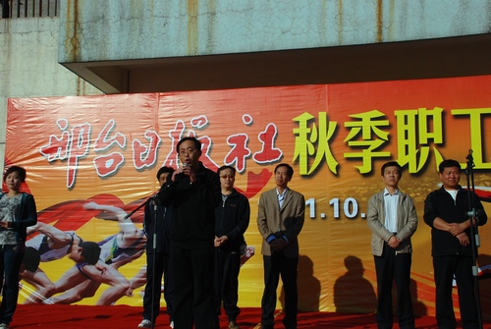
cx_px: 246
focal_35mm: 42
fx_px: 574
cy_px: 164
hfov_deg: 46.3
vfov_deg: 32.0
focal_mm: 28
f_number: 14
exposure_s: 1/800
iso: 400
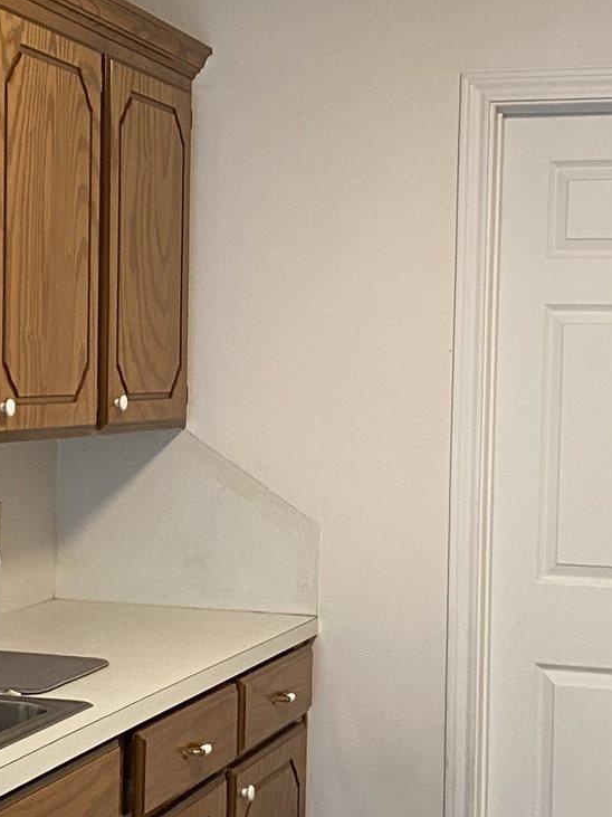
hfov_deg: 17.9
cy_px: 443
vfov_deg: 23.8
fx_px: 1934
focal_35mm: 82
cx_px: 208
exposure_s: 1/60
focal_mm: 4.25
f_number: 1.8
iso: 160
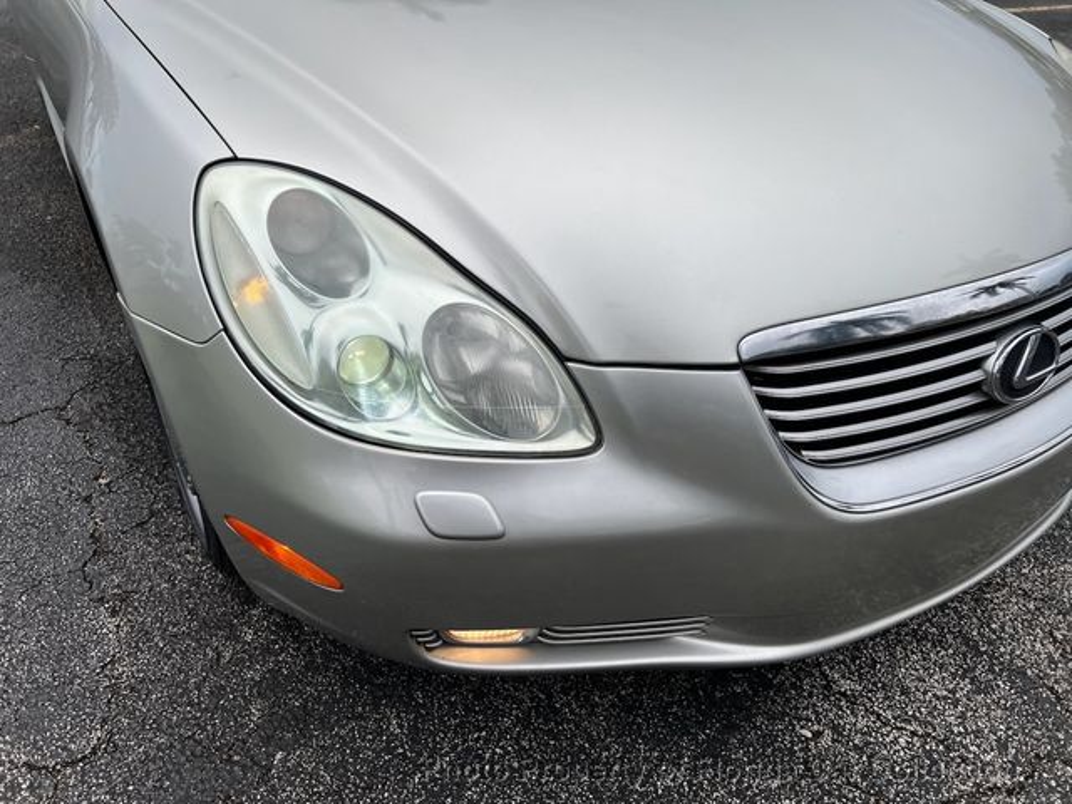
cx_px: 536
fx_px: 805
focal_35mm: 26
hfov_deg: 67.3
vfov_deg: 53.1
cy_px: 402
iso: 50
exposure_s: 1/3571
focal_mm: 5.7
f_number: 1.5
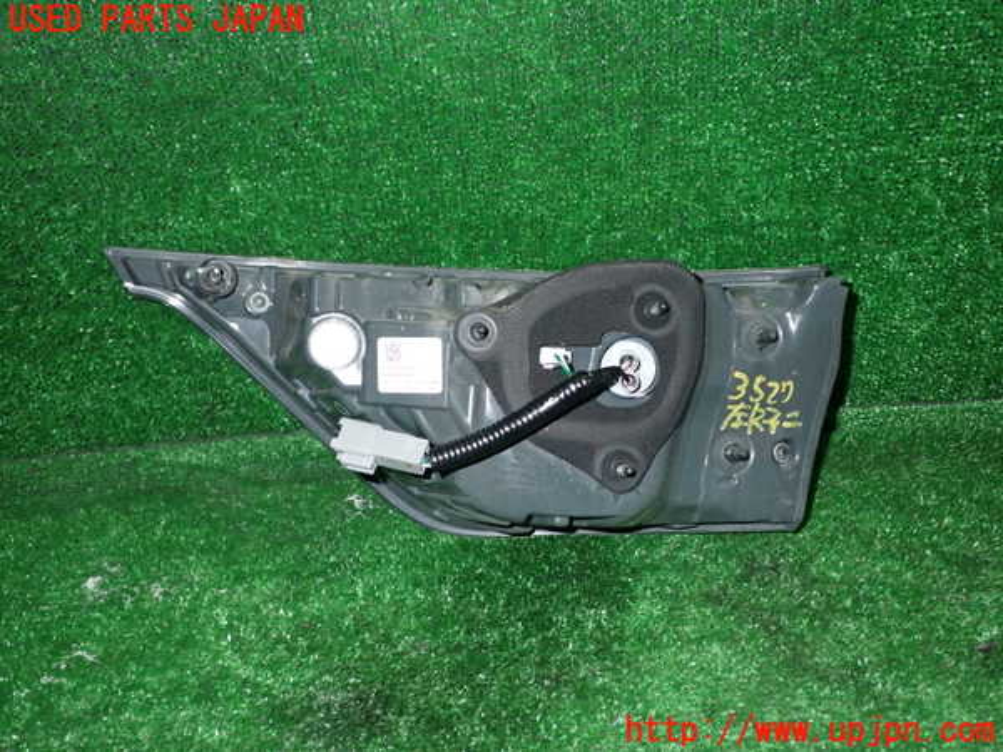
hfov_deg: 56.8
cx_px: 502
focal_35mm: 32
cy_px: 376
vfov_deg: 44.2
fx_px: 927
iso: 800
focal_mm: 5.79
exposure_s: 1/30
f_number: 7.1
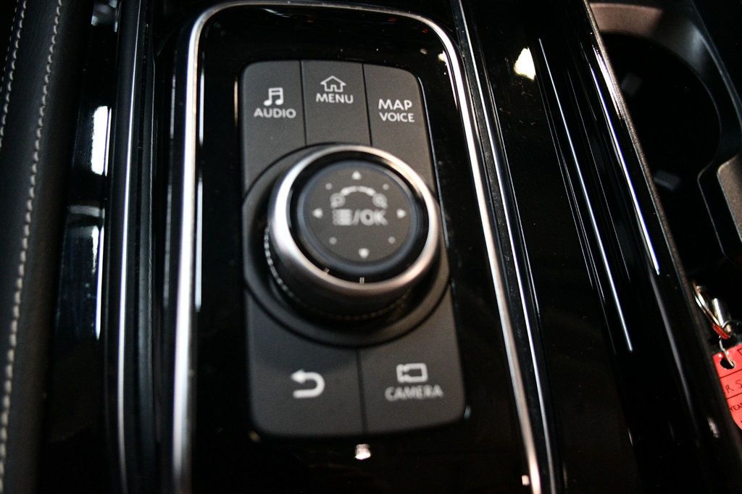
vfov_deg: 39.9
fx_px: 680
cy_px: 247
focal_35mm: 33
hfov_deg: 57.2
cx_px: 371
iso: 3600
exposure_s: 1/60
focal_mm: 22
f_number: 3.8
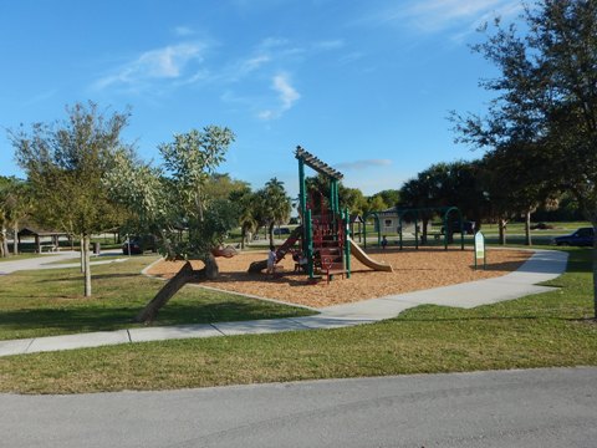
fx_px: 414
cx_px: 298
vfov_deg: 56.8
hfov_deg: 71.6
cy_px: 224
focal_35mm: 24
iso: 125
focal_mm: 4.3
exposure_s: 1/800
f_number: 4.1
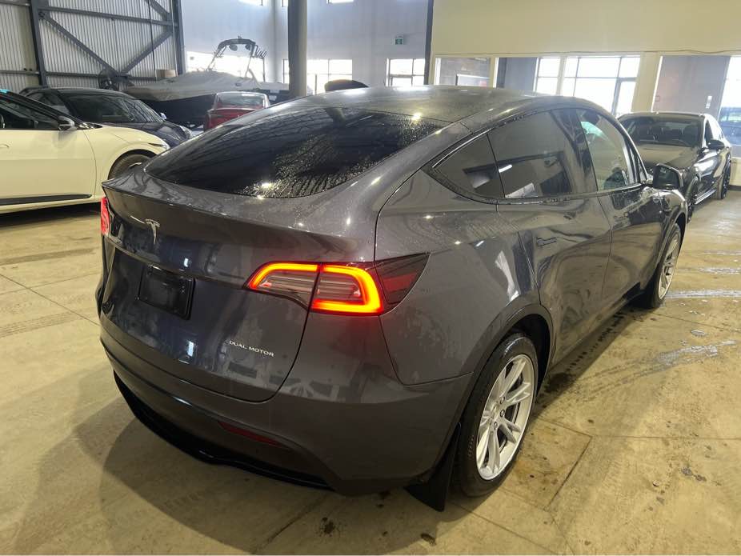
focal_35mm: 26
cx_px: 370
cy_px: 278
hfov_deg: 67.3
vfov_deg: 53.1
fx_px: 557
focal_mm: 5.7
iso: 64
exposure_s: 1/60
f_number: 1.5
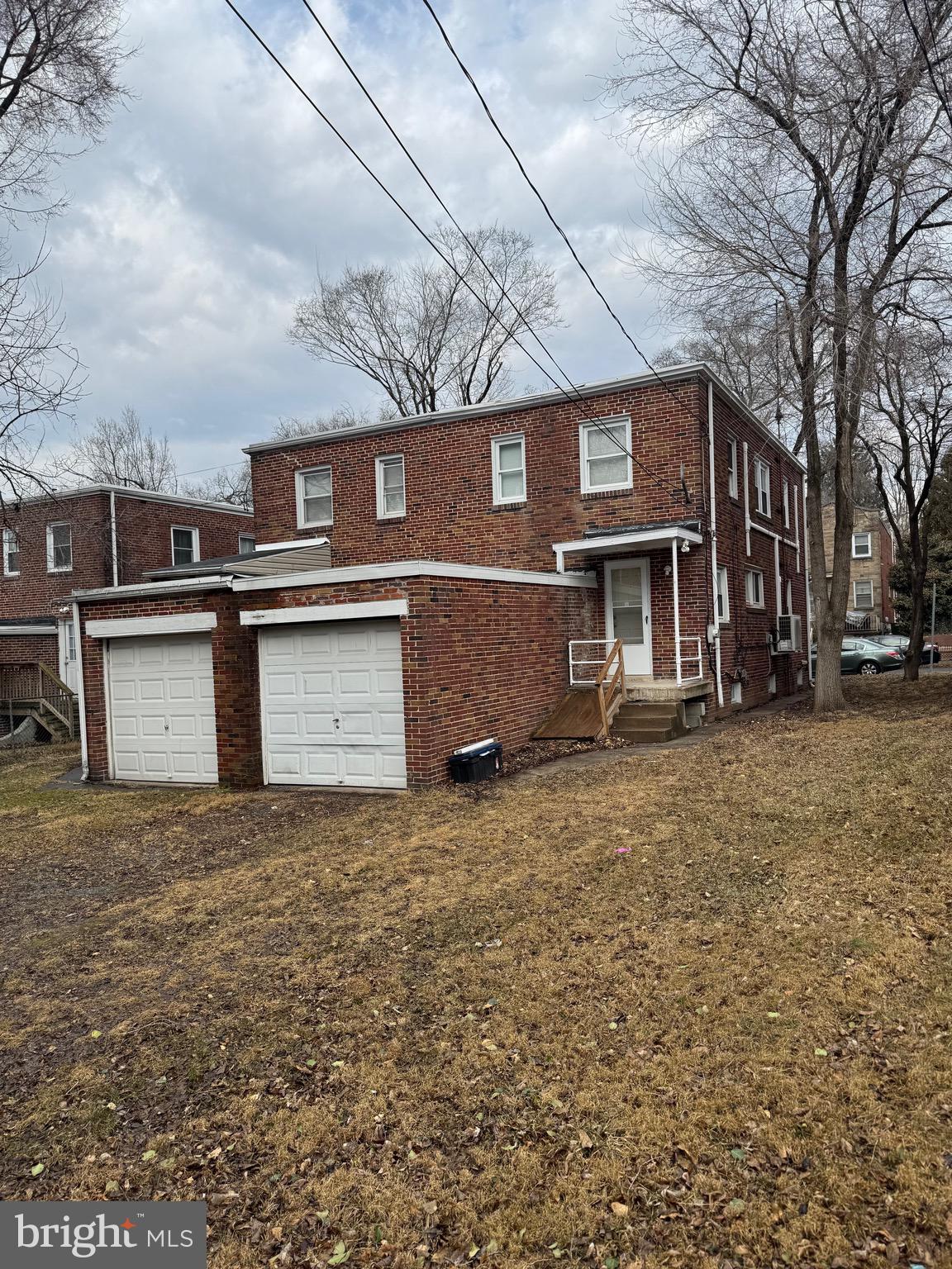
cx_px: 476
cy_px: 634
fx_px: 880
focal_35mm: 24
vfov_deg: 71.6
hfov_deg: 56.8
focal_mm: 6.76
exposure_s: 1/2833
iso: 80
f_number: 1.78
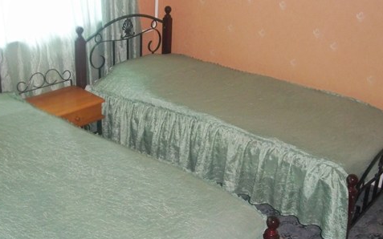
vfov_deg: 26.9
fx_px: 501
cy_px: 116
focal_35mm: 48
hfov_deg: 41.8
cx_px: 168
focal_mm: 6.5
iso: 320
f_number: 3.1
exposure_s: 1/30
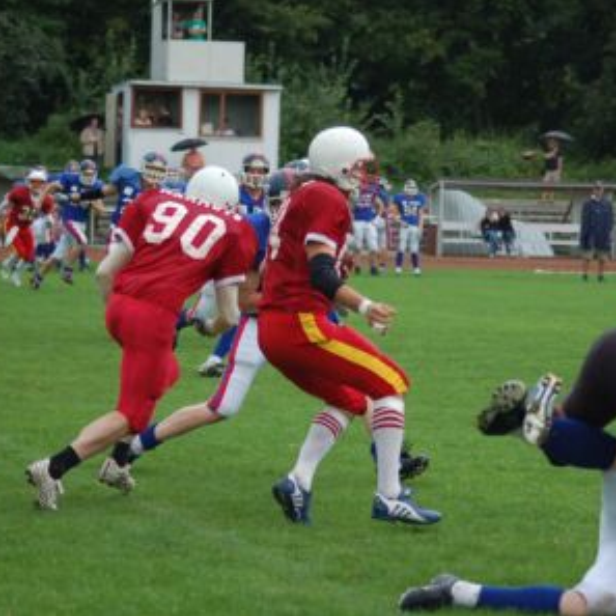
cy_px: 307
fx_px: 3201
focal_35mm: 159
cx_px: 376
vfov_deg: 11.0
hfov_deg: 11.0
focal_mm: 82
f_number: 4
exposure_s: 1/500
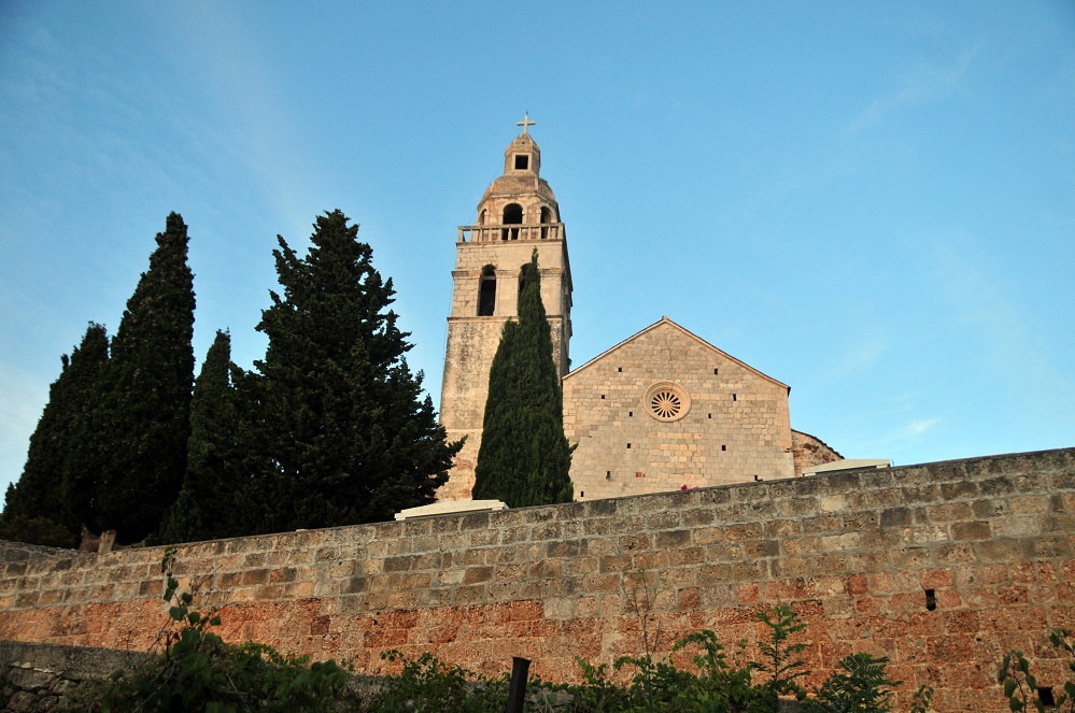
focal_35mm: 36
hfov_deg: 53.2
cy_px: 356
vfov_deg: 36.8
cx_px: 538
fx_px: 1073
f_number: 3.5
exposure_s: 1/400
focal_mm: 24
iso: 320
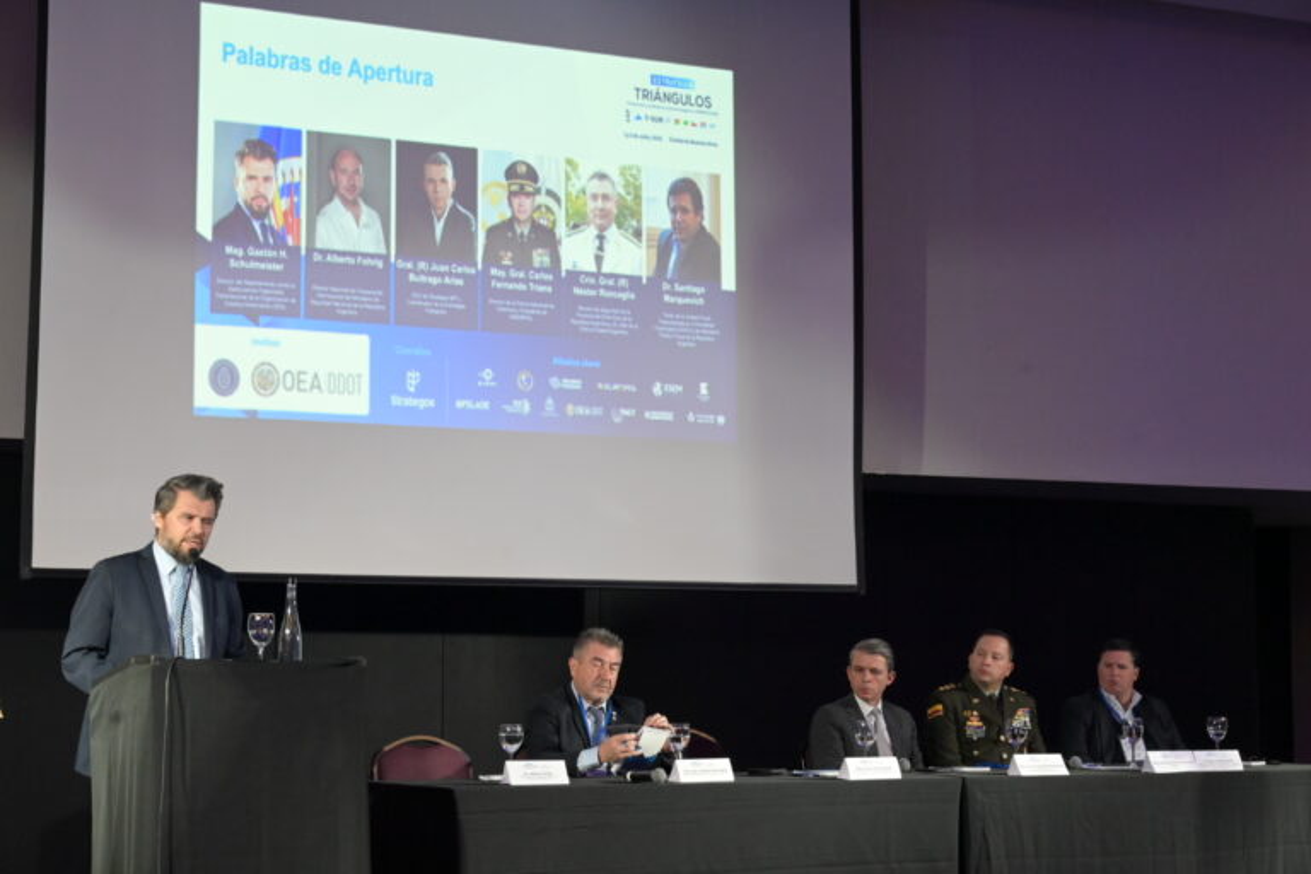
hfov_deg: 31.9
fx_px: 2294
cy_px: 437
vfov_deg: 21.6
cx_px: 656
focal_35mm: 63
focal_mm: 63
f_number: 8
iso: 8000
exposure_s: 1/125
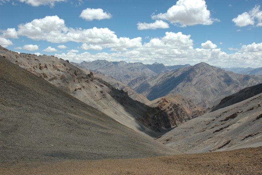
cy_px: 88
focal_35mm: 36
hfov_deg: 53.1
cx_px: 131
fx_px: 262
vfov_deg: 36.9
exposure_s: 1/400
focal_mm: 24
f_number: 10
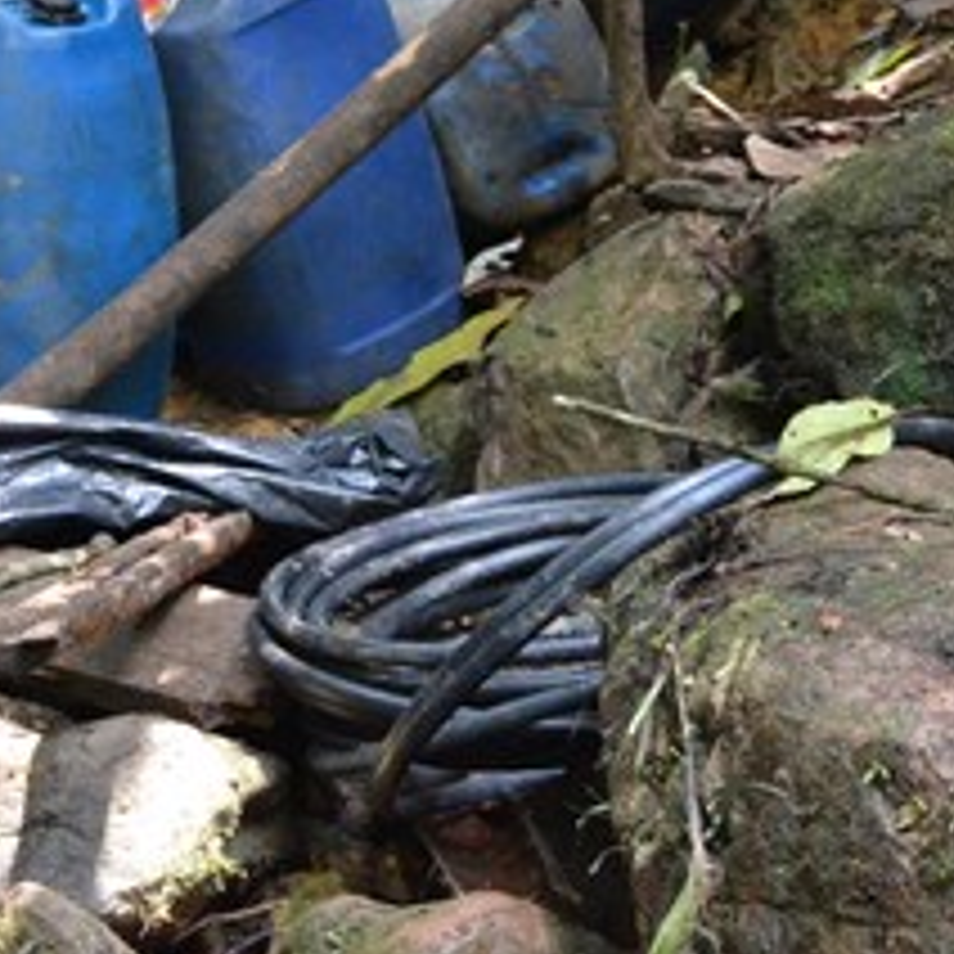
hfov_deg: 15.5
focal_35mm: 106
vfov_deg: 16.0
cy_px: -45
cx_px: -356
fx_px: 3305
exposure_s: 1/125
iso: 3200
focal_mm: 26
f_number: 5
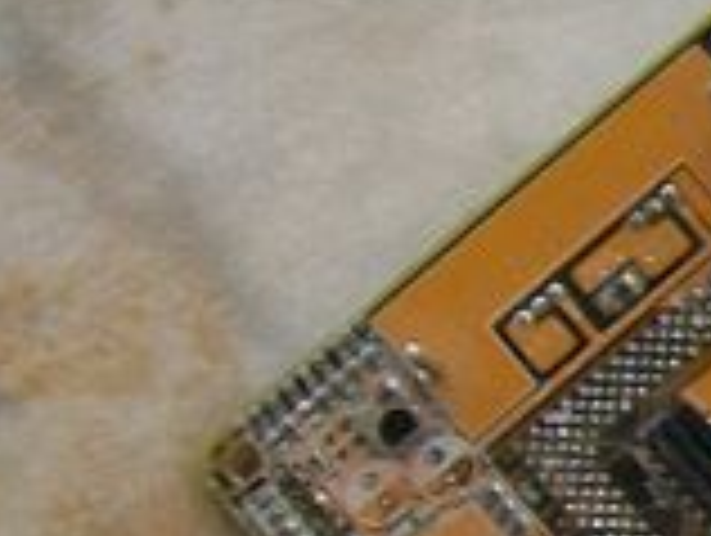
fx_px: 4546
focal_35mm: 221
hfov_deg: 8.0
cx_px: 1881
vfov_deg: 6.7
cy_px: 527
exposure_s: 1/125
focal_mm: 6
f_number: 2.7
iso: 80
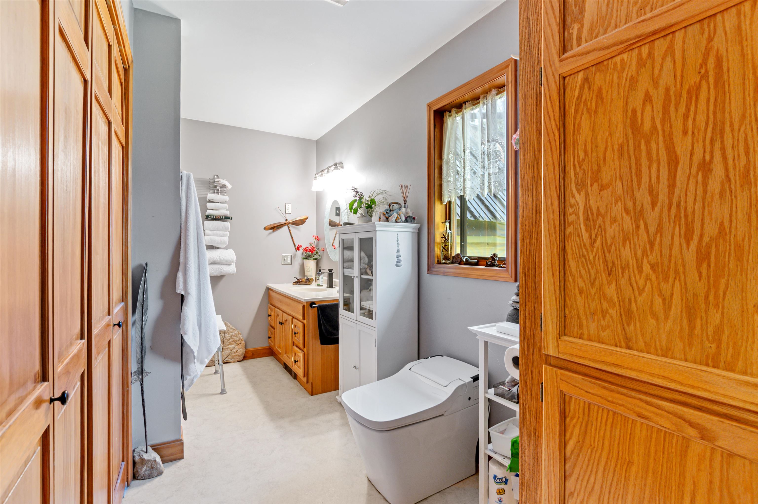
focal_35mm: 15
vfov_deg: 77.2
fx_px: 316
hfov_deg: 100.4
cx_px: 379
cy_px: 252
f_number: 8
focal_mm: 10
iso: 100
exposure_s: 1/1.67
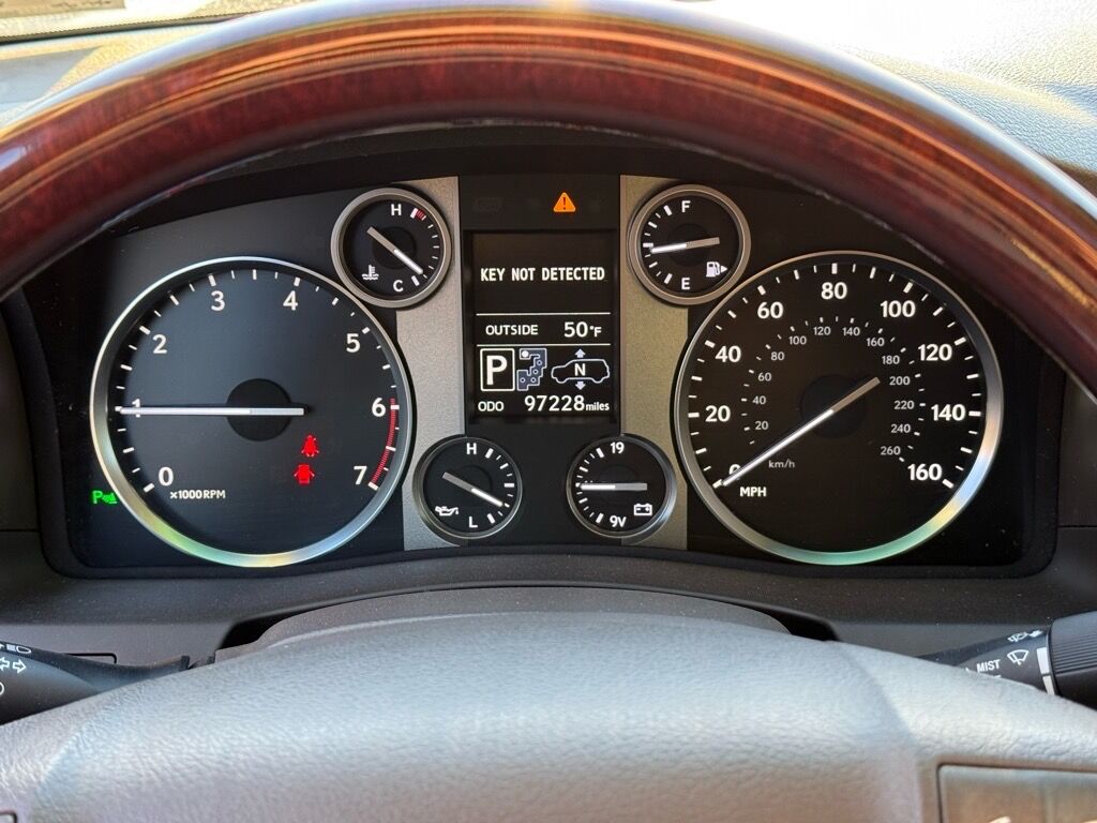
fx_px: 1521
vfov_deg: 30.3
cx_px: 548
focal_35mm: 48
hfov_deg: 39.7
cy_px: 412
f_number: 1.78
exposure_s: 1/60
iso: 125
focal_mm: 6.76
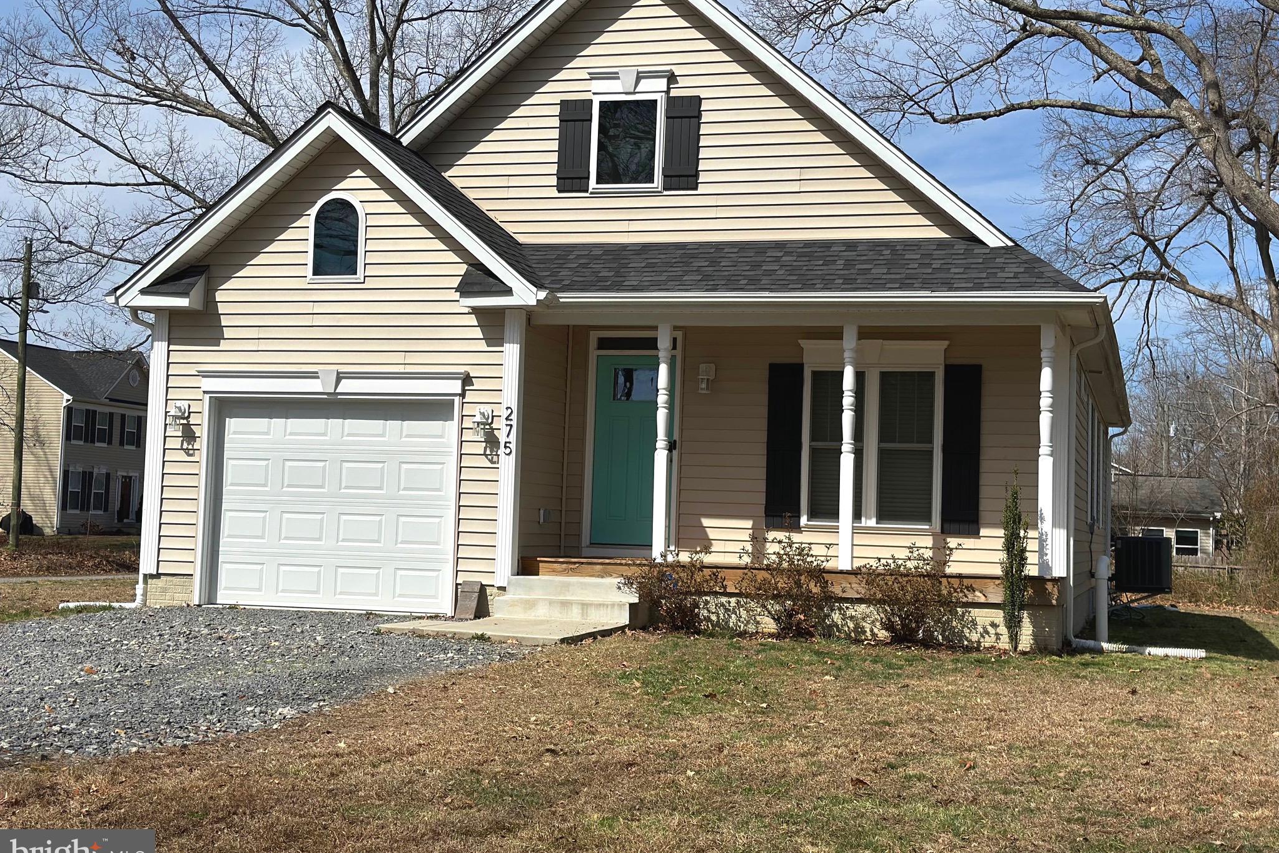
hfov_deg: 39.6
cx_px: 639
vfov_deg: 27.0
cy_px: 400
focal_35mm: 50
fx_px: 1776
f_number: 1.78
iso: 100
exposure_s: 1/10870
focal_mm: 6.86
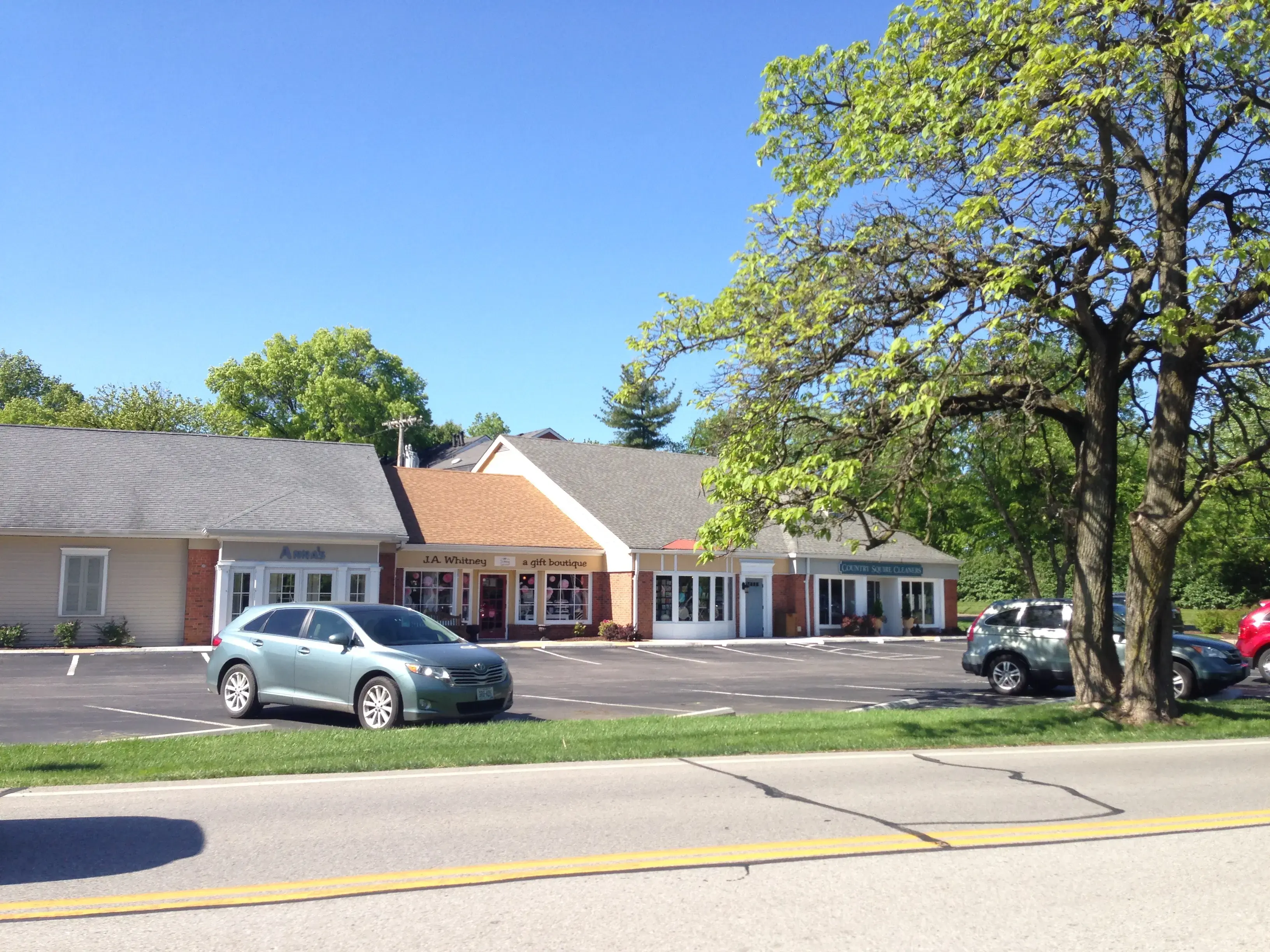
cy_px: 476
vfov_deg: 42.9
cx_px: 635
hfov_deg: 55.4
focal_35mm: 33
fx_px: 1211
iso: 50
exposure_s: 1/809
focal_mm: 4.12
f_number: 2.4
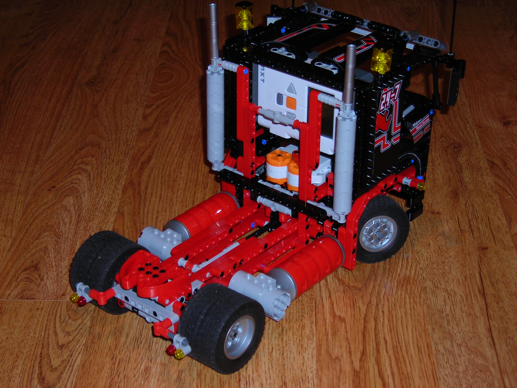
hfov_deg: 25.3
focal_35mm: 77
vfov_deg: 19.1
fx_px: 1150
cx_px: 258
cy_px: 194
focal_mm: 12.7
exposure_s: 1/60.1
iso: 50
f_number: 4.2
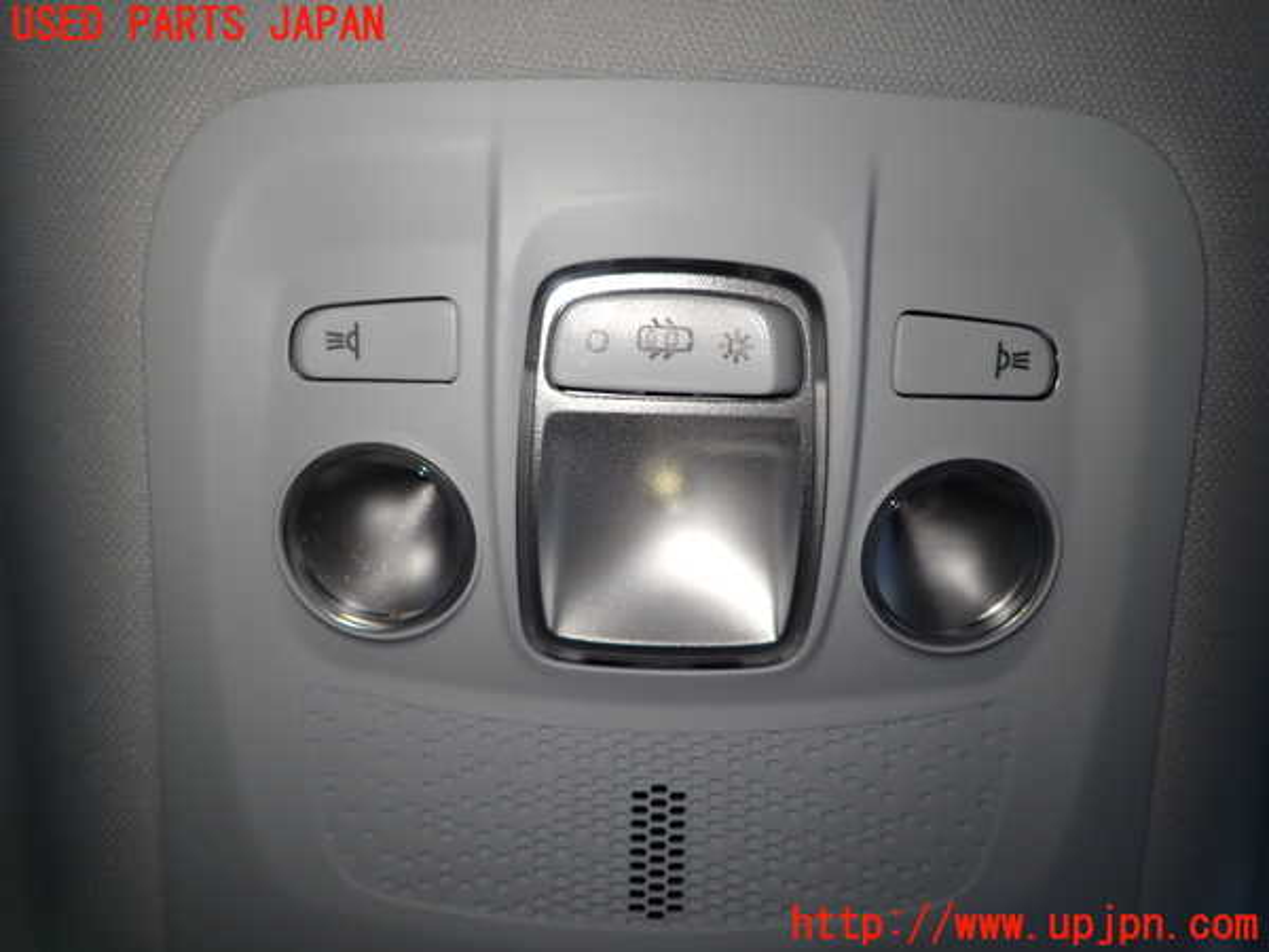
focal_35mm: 25
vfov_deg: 54.9
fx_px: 916
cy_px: 476
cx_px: 634
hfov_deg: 69.4
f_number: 2
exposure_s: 1/60
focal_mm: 4.5
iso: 100
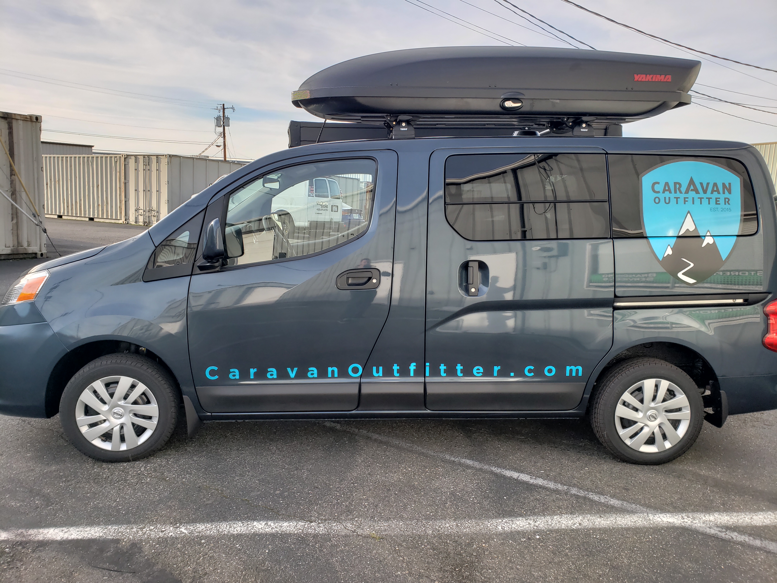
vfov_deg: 53.1
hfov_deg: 67.3
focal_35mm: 26
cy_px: 292
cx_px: 388
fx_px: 584
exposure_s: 1/262
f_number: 2.4
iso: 50
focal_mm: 4.3
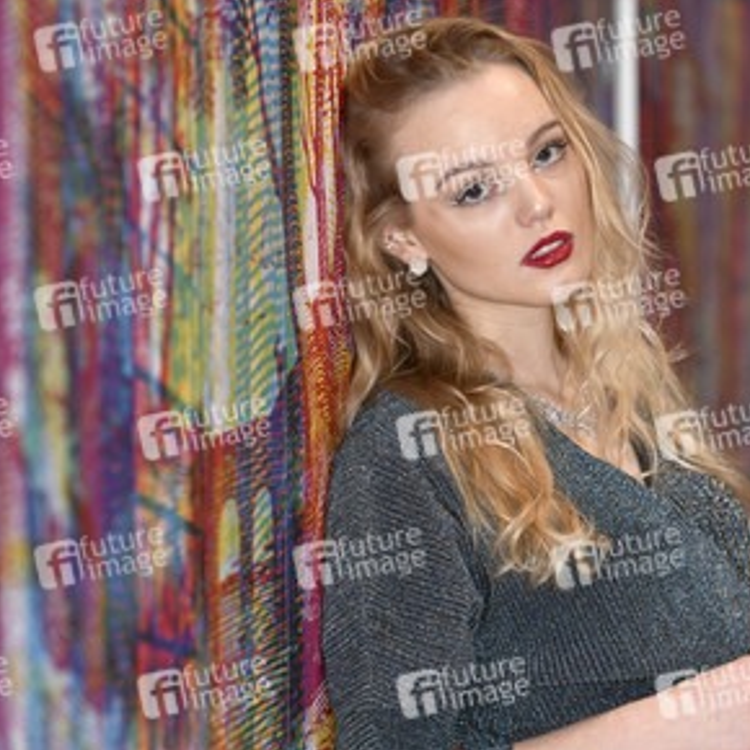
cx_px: 394
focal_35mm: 178
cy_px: 365
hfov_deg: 9.8
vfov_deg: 9.8
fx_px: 4363
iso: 800
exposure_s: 1/400
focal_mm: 135
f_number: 4
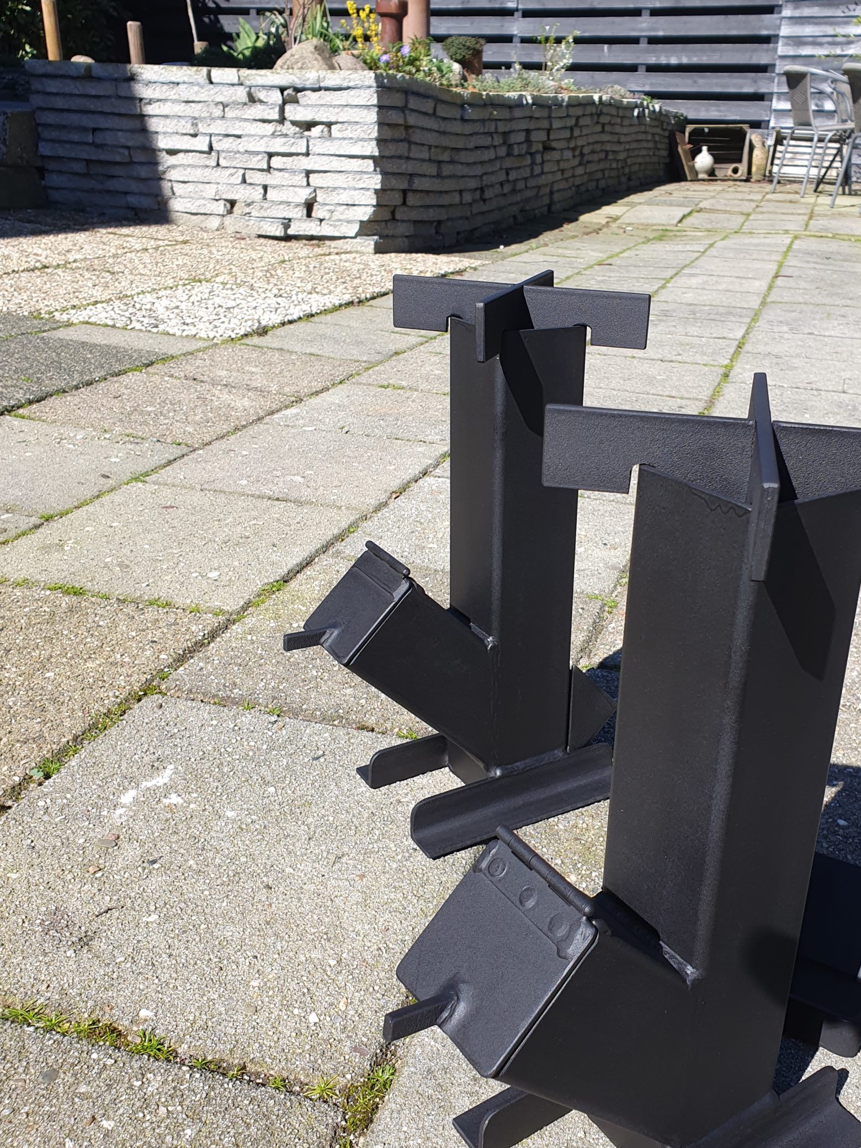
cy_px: 579
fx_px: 1061
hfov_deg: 44.0
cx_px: 513
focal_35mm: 32
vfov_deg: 56.8
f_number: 2.4
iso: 50
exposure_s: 1/784
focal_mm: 4.32
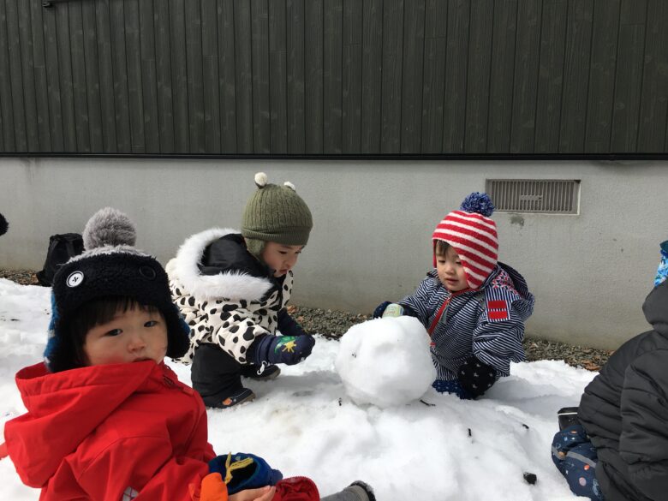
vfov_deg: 48.2
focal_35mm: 29
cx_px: 334
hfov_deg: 61.7
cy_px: 250
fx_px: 560
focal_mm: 4.15
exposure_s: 1/1508
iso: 25
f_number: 2.2
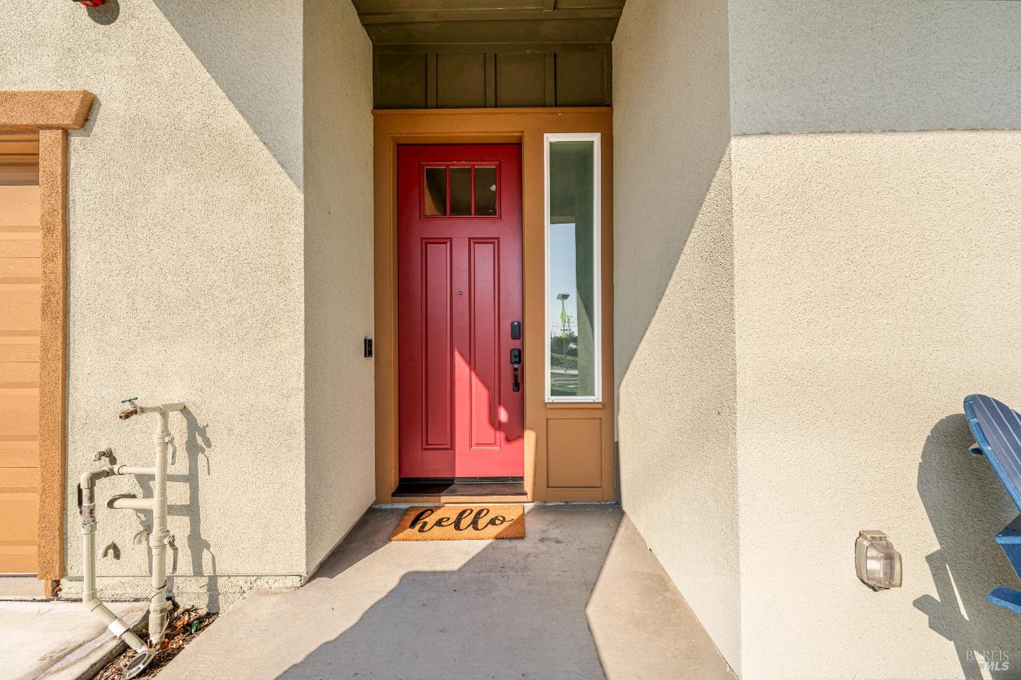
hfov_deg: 104.3
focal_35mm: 14
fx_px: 397
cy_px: 340
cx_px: 510
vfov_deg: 81.2
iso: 100
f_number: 10
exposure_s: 1/250
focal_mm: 14
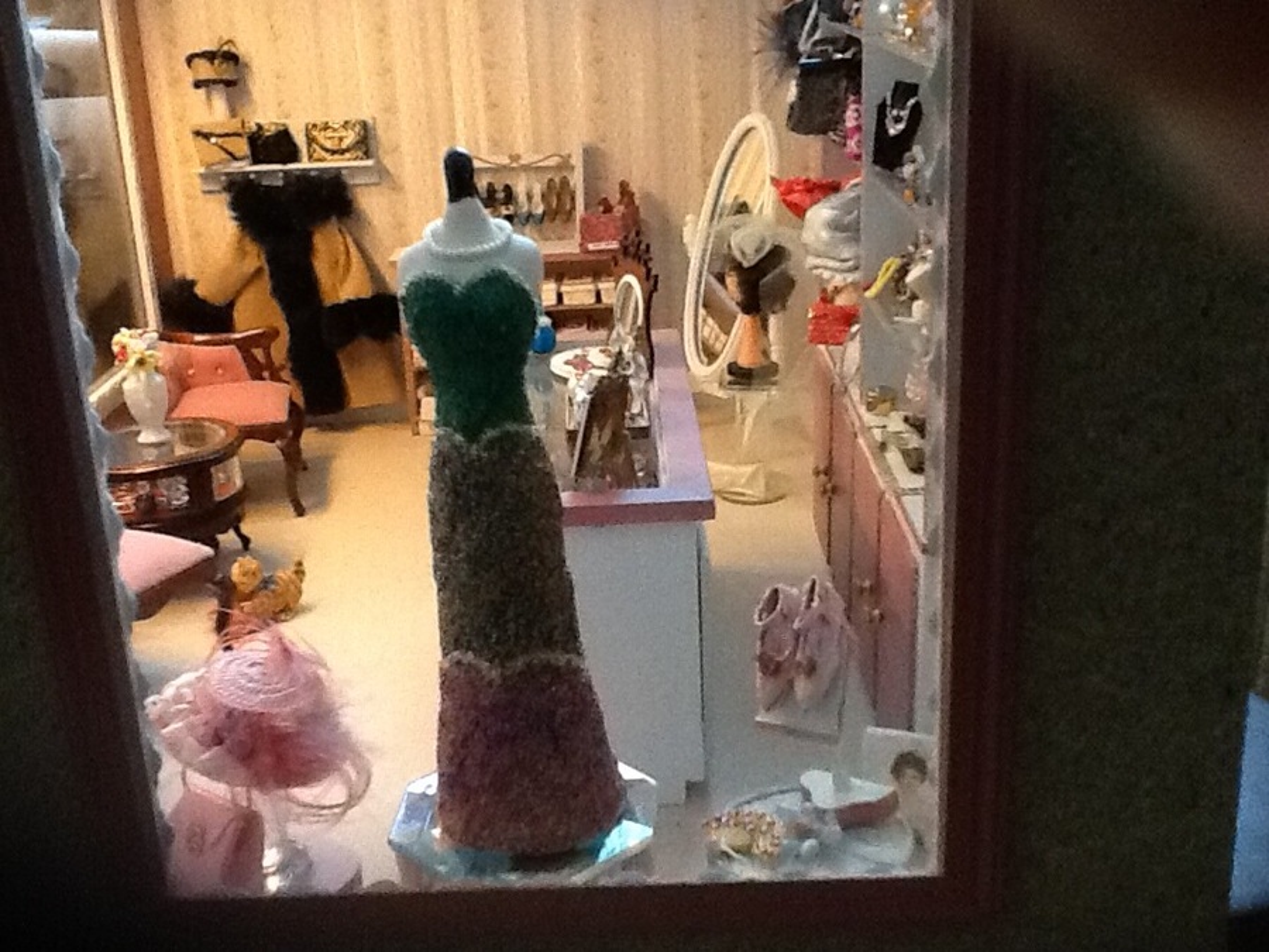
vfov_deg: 32.9
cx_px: 634
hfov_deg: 42.9
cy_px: 476
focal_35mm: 44
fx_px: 1613
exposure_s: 1/20
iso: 320
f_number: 2.4
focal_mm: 2.03
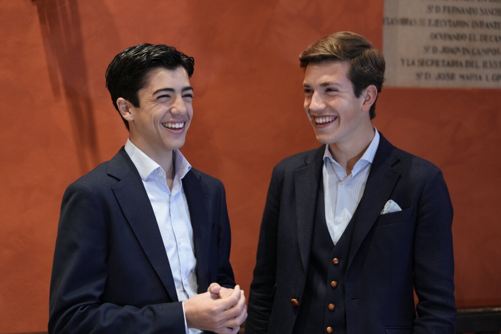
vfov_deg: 19.5
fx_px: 974
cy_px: 167
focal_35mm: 70
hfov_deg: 28.8
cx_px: 250
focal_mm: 70
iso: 2500
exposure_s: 1/125
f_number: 2.8
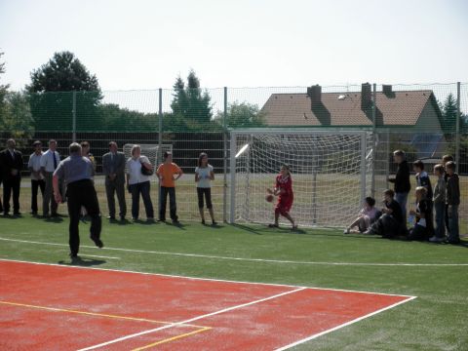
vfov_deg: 20.2
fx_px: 987
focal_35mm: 73
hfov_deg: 26.7
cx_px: 234
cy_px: 176
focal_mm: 12.9
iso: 64
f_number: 11.3
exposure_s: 1/80
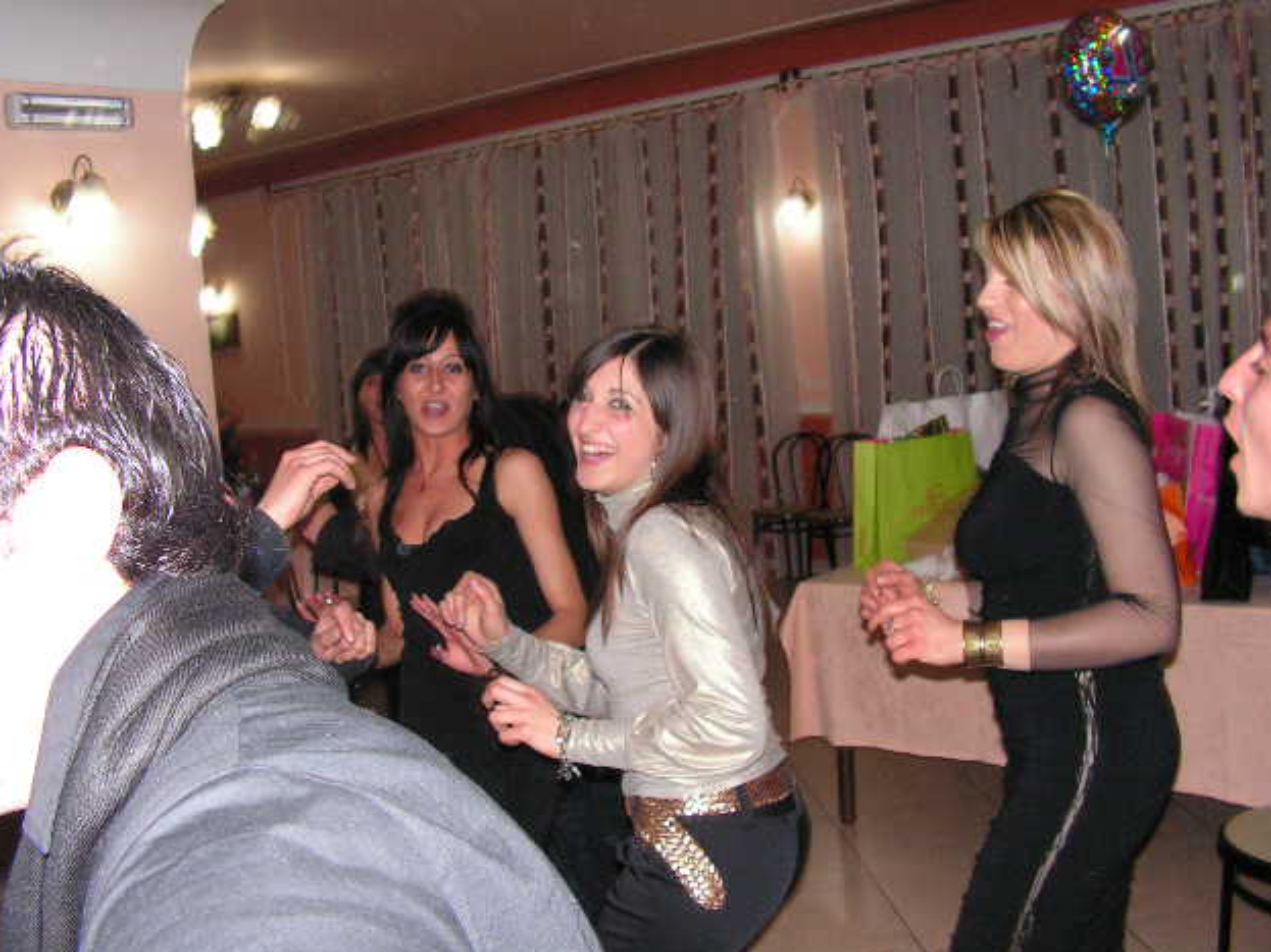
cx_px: 632
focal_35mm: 37
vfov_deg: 38.7
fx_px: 1358
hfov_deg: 50.1
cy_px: 473
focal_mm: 6
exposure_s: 1/40
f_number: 3.2
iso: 200
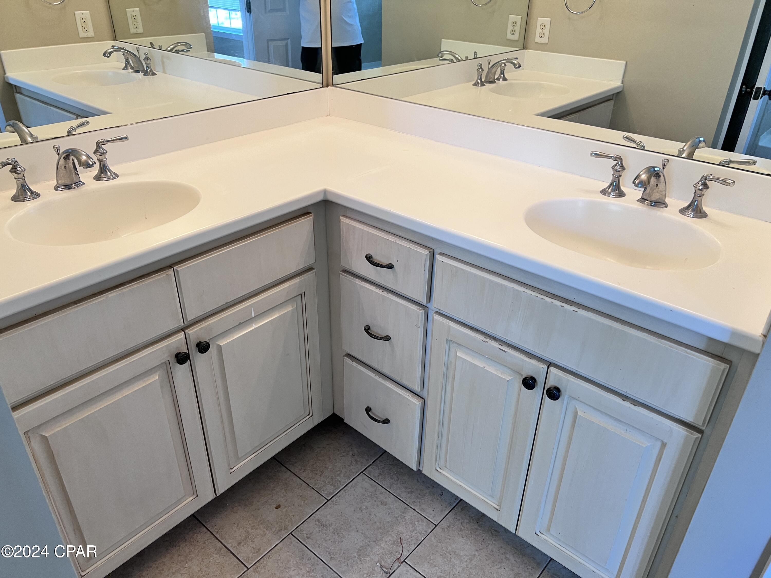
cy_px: 289
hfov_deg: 67.3
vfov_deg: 53.1
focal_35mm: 26
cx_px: 386
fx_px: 579
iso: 80
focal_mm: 5.7
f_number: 1.5
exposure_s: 1/60
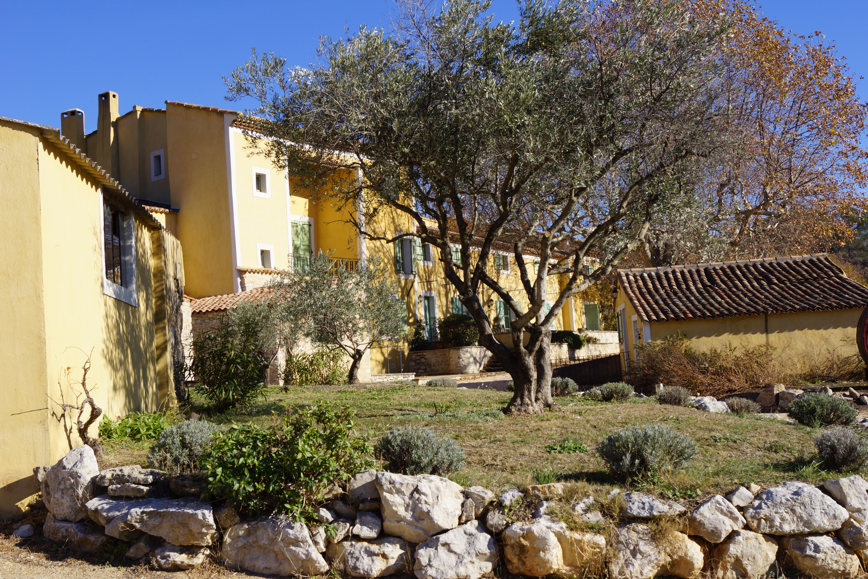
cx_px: 434
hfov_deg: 43.6
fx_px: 1085
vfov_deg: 29.9
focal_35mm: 45
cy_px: 290
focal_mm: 30
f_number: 13
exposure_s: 1/160
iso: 100
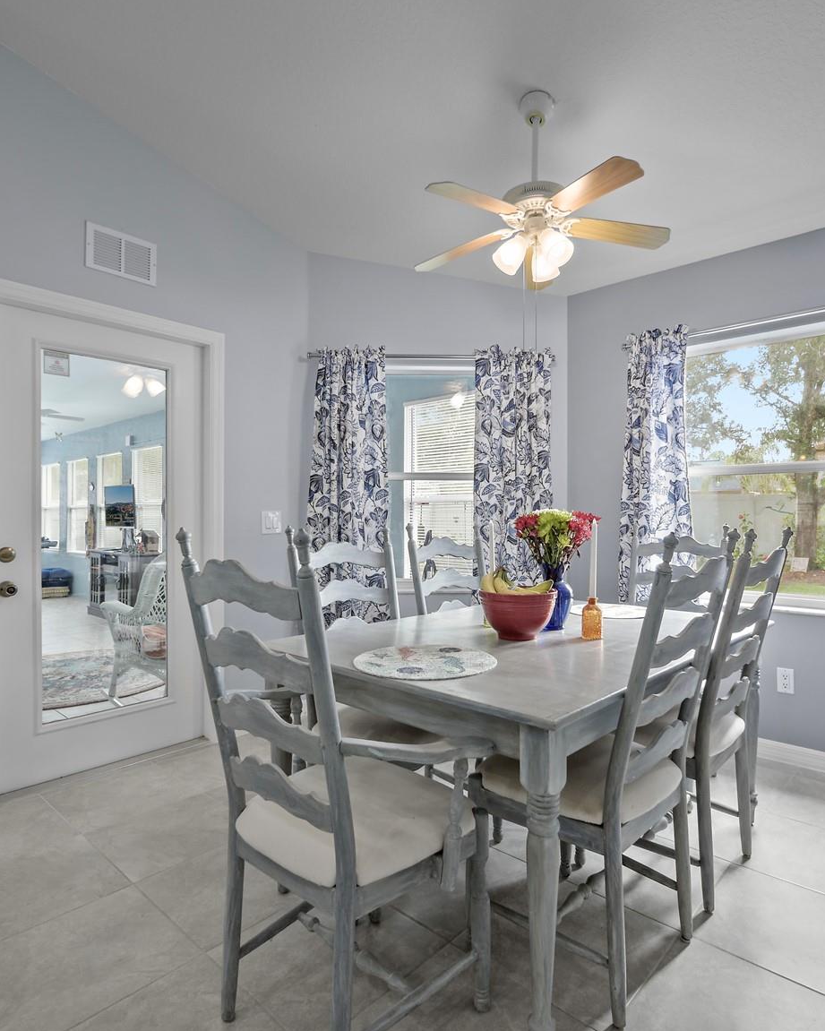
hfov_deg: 70.8
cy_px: 526
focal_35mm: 19
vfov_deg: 83.3
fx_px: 580
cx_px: 443
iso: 400
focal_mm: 7
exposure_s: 1/25
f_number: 4
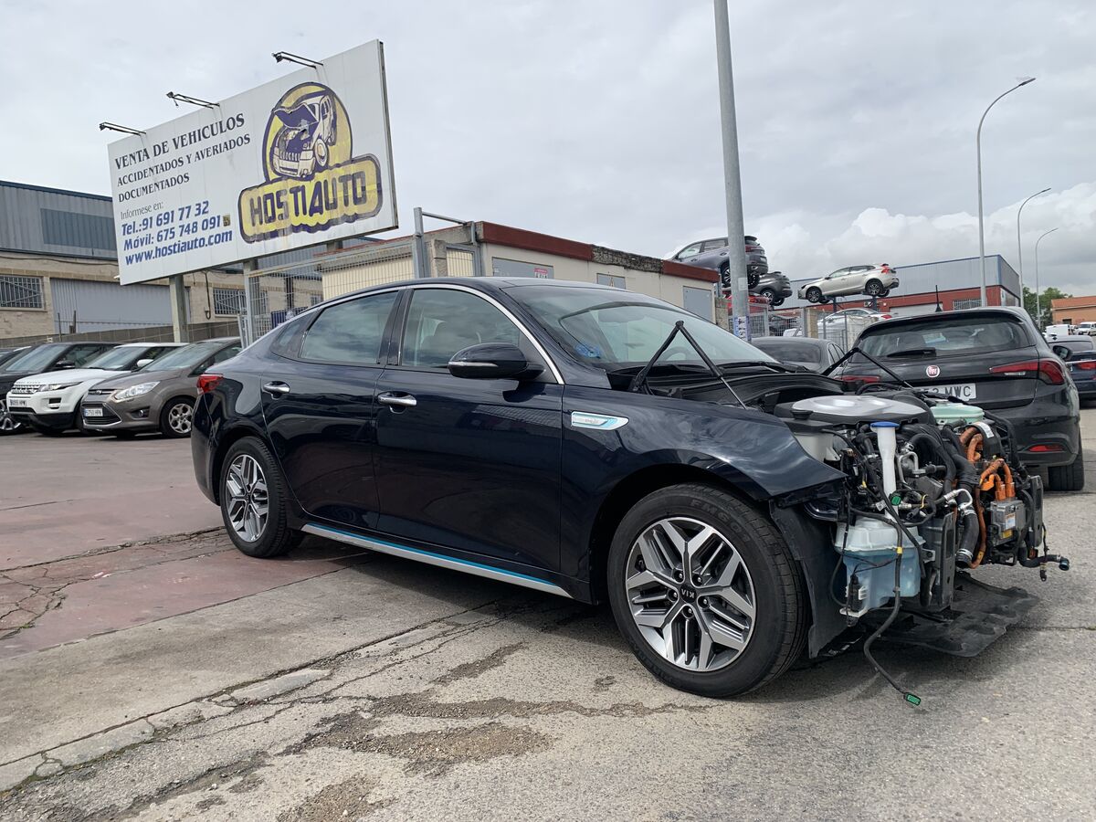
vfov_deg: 53.1
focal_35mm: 26
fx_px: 823
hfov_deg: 67.3
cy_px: 411
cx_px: 548
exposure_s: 1/2994
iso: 25
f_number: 1.8
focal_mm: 4.25
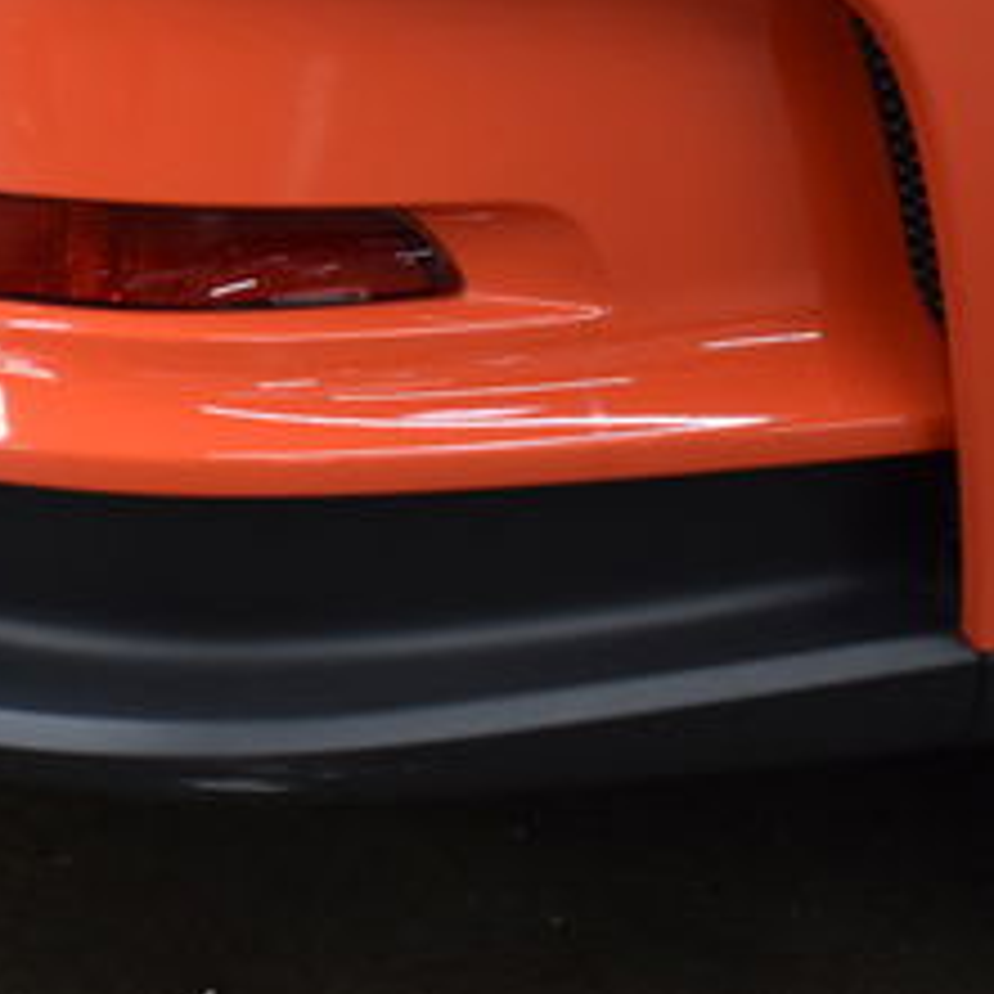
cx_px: -468
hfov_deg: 14.2
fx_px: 3736
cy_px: -90
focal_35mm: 115
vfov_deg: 14.8
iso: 500
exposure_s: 1/40
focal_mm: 26
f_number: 4
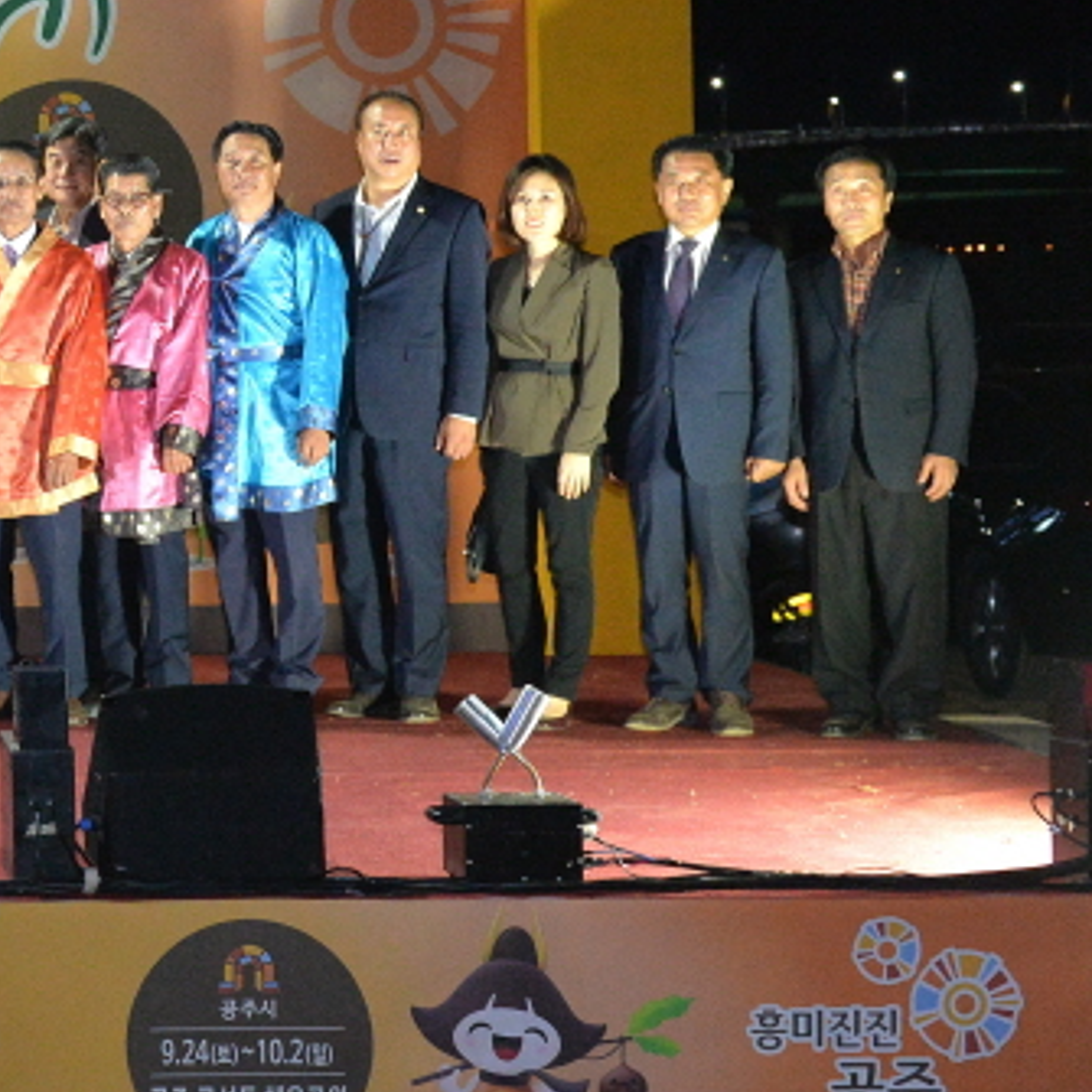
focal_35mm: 88
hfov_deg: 18.0
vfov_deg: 19.6
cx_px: -440
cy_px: 300
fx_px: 3141
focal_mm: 34
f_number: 4
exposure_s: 1/125
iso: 5000
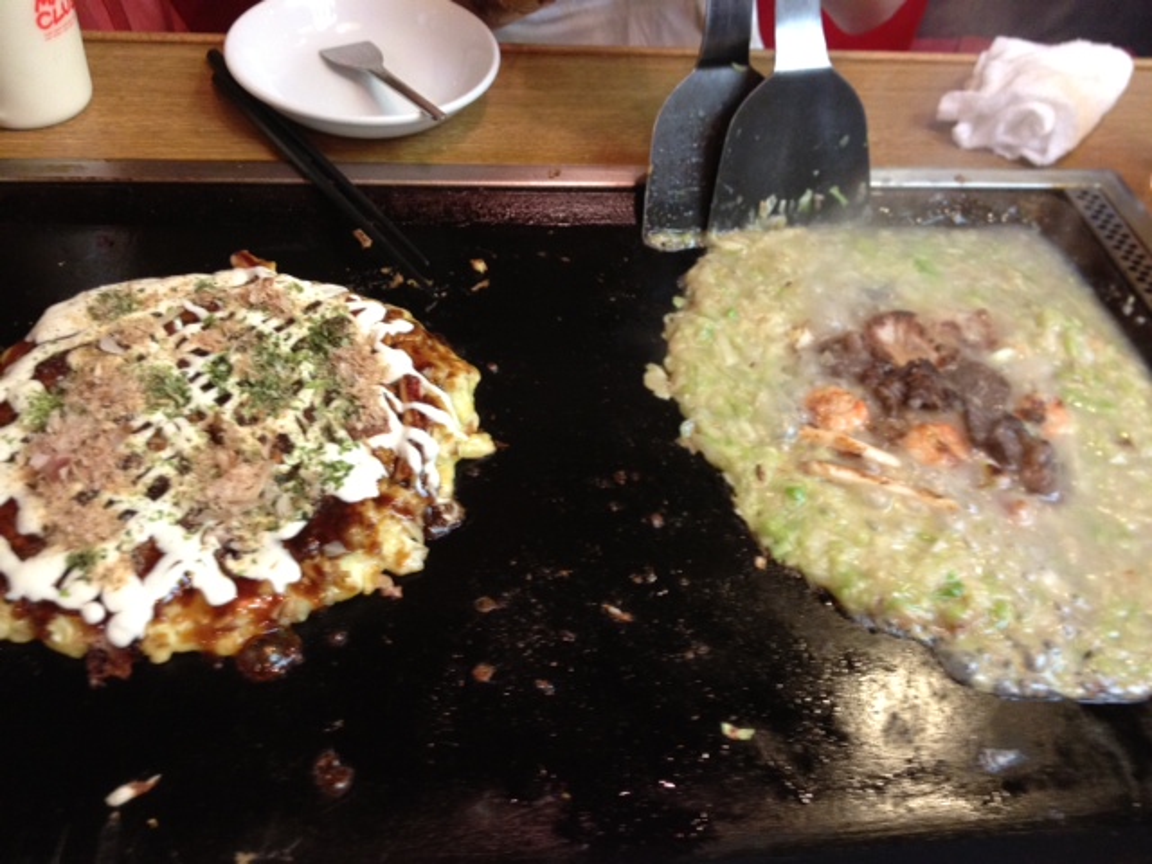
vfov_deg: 40.7
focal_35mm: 35
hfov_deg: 52.6
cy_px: 432
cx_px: 576
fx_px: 1165
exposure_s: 1/20
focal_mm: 4.28
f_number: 2.4
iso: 250
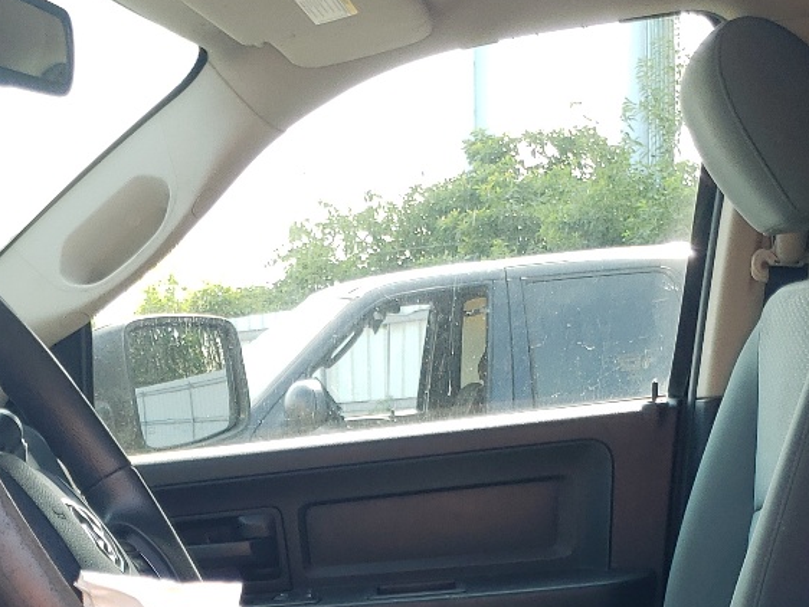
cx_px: 328
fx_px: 1730
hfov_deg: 26.3
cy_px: 843
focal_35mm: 74
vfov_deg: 18.2
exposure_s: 1/233
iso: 50
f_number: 1.5
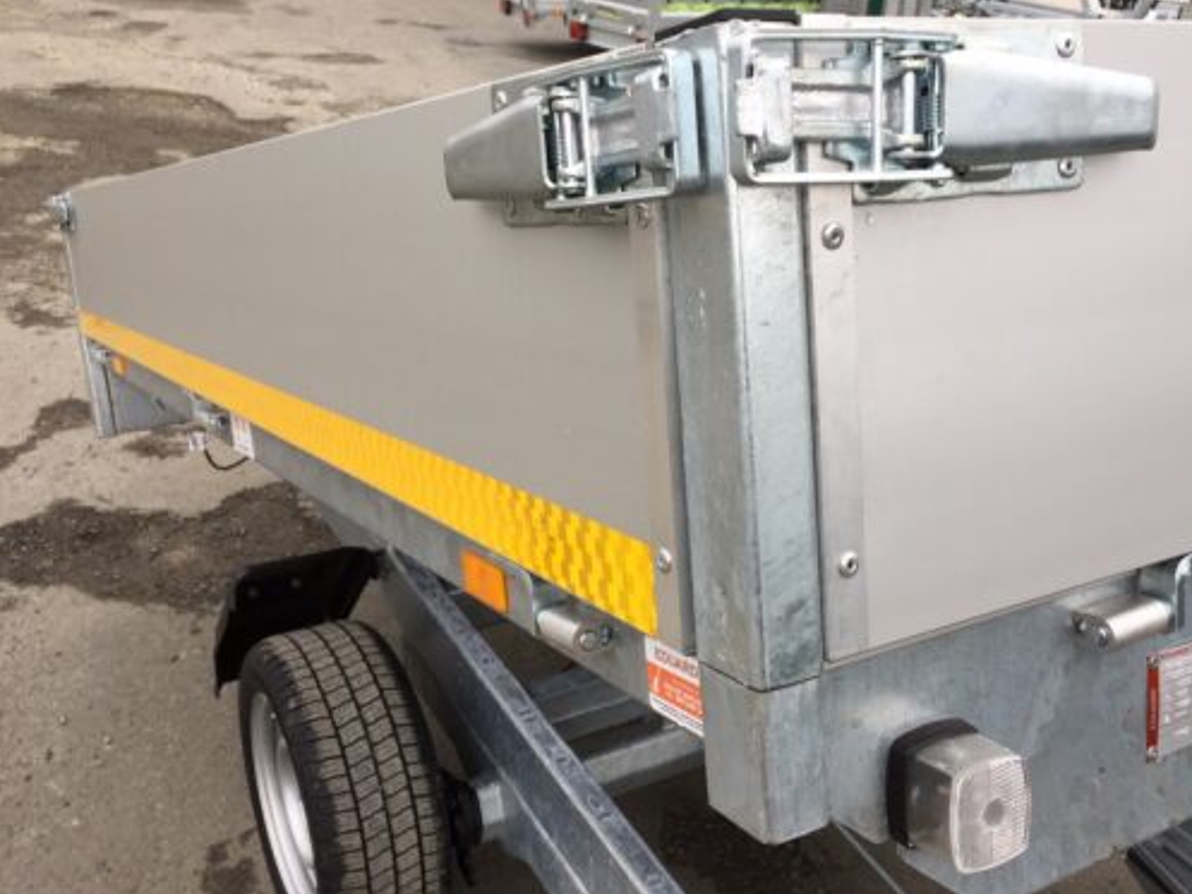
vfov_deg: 40.7
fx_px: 1206
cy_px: 443
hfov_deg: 52.5
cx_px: 676
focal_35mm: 35
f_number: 2.2
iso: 32
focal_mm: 4.15
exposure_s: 1/100
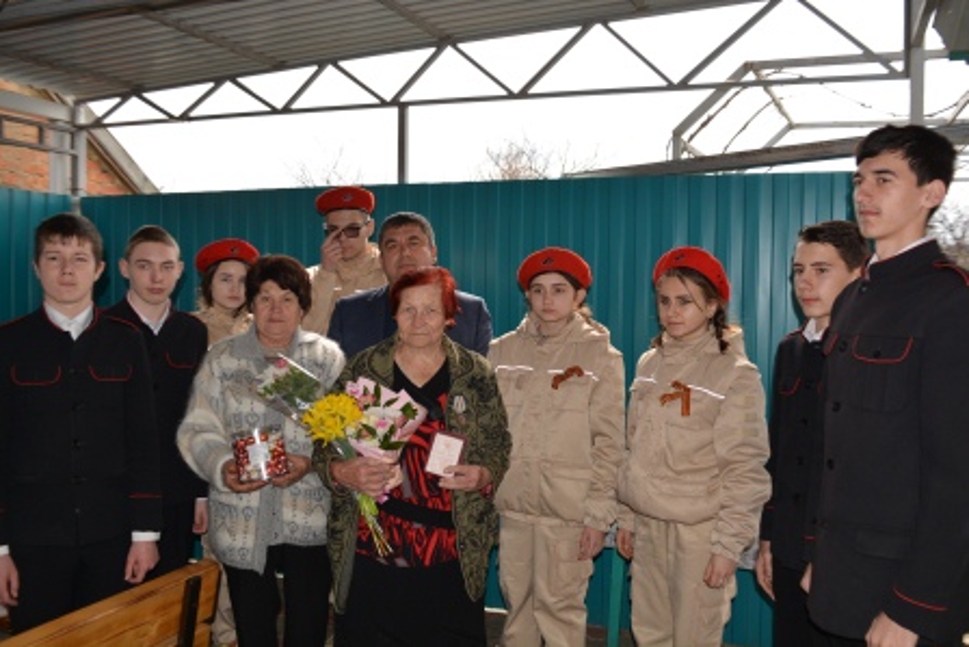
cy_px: 324
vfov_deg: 43.6
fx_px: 808
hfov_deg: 61.9
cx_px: 484
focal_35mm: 30
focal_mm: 20
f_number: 6.3
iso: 100
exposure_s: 1/200
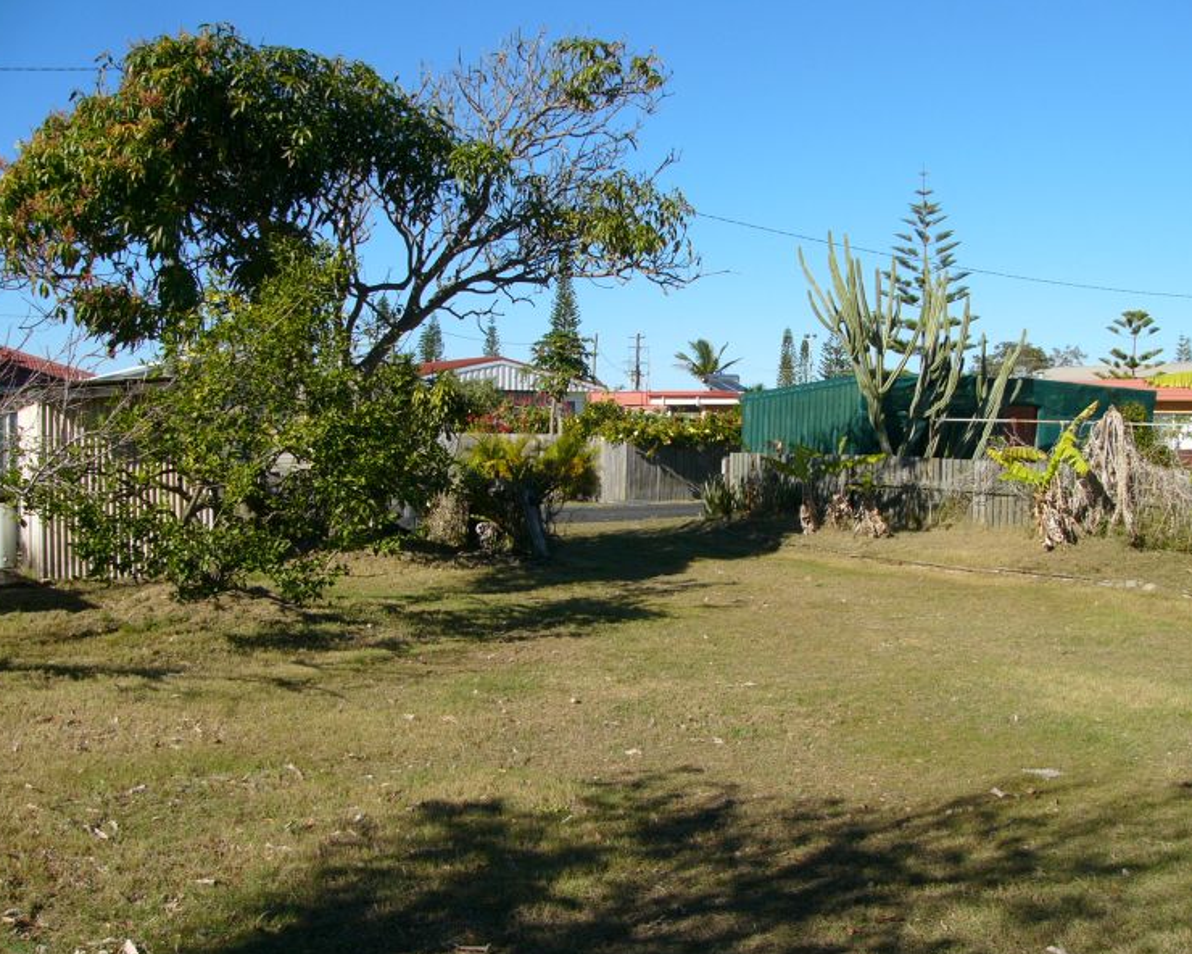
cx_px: 622
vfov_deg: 39.2
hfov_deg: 47.9
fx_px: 1341
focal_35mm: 38
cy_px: 477
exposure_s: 1/800
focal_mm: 6
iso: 50
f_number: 3.7
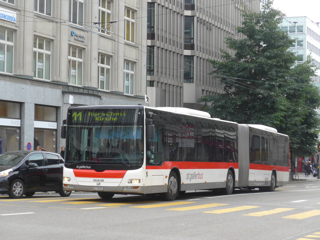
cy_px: 120
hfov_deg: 21.8
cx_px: 160
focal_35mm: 90
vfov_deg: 16.4
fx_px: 832
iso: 160
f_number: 4.6
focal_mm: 18
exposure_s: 1/160
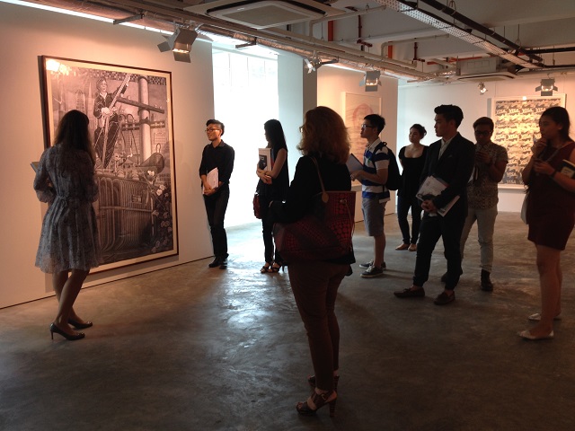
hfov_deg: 52.6
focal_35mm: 35
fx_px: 581
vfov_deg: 40.7
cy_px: 216
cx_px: 288
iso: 50
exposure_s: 1/20
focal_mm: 4.28
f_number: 2.4
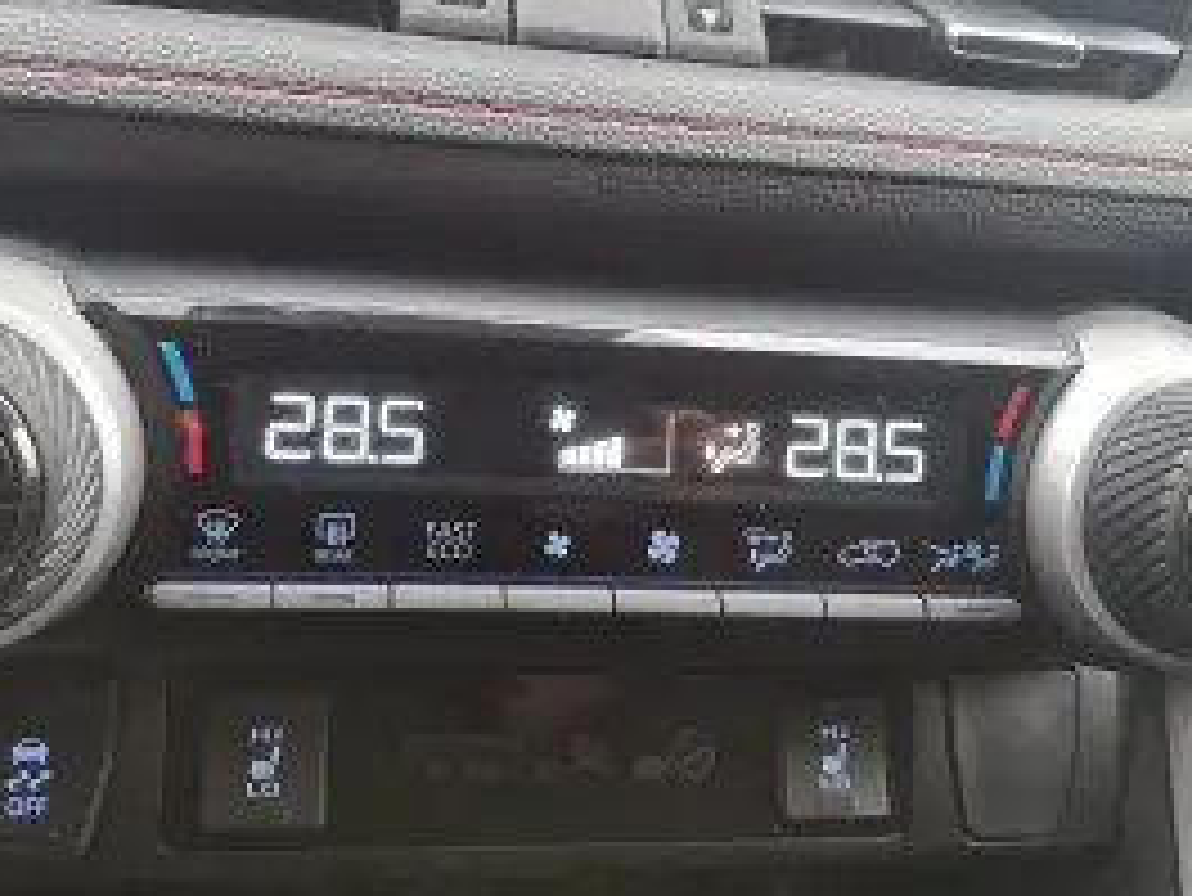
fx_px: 1171
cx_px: 499
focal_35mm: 34
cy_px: 351
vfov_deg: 41.6
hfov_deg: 53.7
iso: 200
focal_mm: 4.69
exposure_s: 1/100
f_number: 1.8
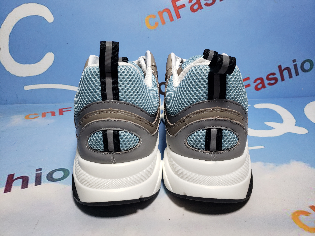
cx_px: 158
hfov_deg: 67.3
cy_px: 118
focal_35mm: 26
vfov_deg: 53.1
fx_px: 237
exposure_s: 1/408
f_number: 1.5
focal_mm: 4.3
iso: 50
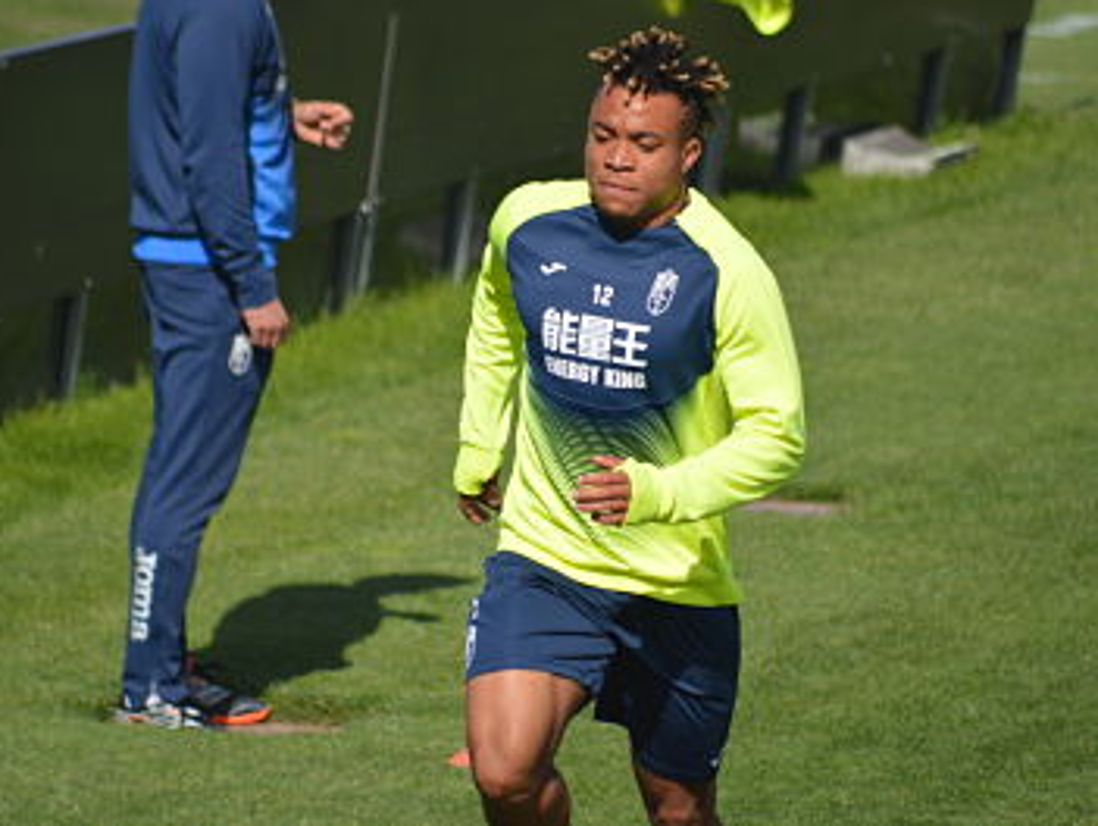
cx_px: 504
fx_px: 15622
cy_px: 413
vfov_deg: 3.0
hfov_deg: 4.0
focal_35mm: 492
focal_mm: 300
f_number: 5.6
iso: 360
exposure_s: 1/2000
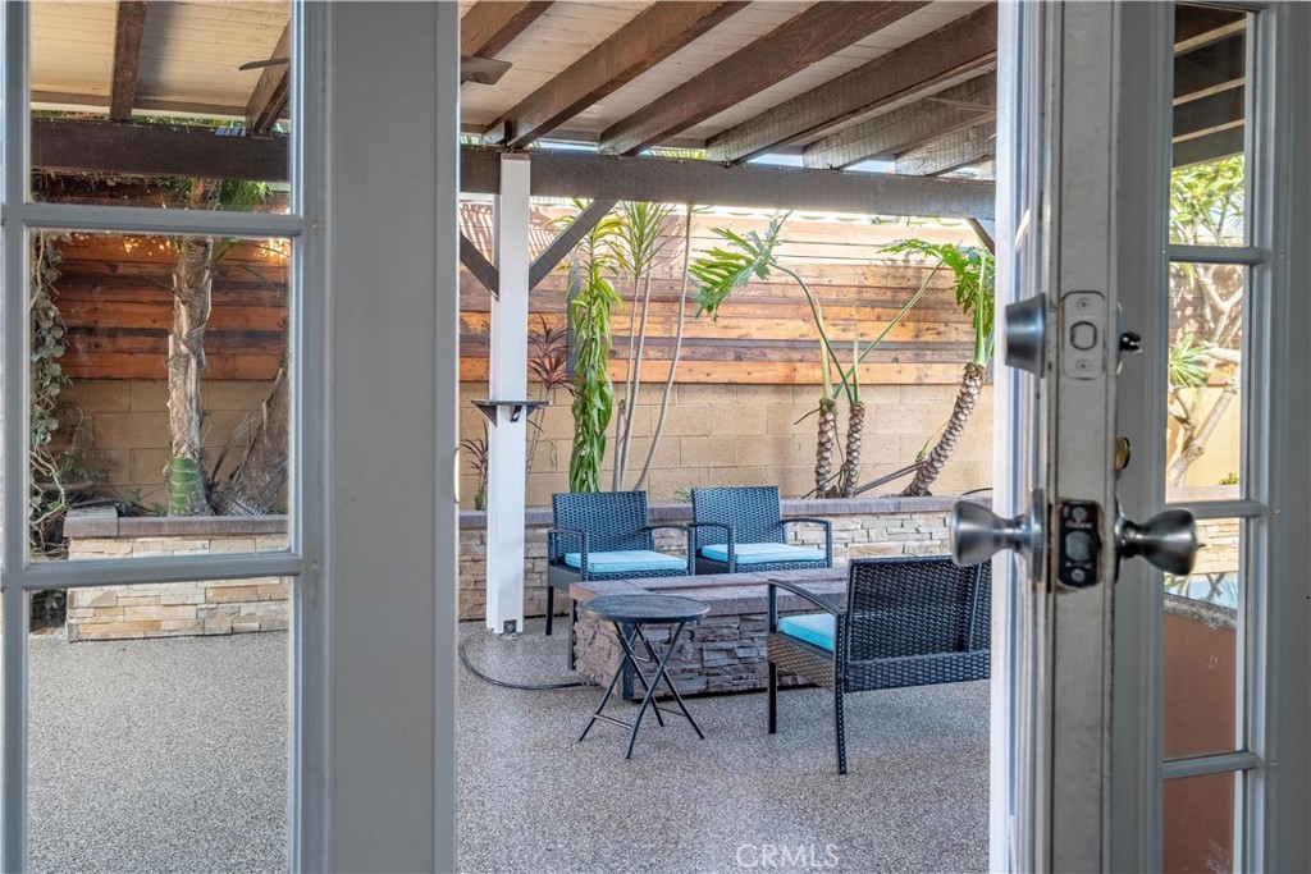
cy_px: 437
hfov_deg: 53.1
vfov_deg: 36.9
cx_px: 656
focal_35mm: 36
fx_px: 1311
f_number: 8
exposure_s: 1/340
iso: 400
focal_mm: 24
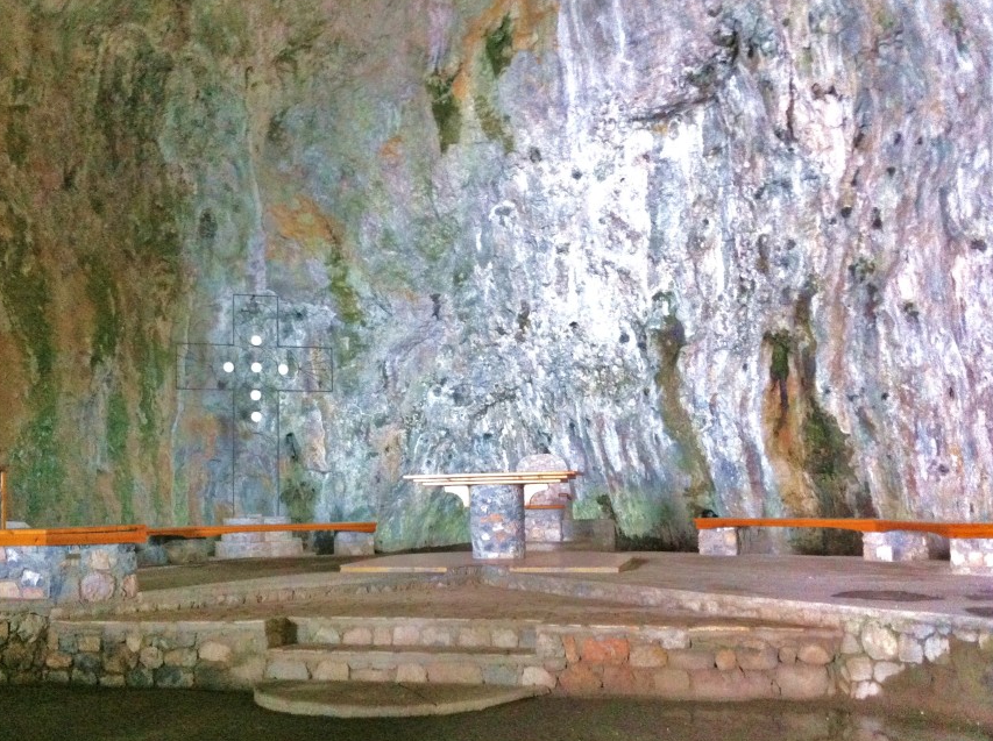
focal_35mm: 42
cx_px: 406
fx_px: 1203
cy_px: 397
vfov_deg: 34.2
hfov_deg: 44.7
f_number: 2.8
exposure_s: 1/17
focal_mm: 3.85
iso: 400
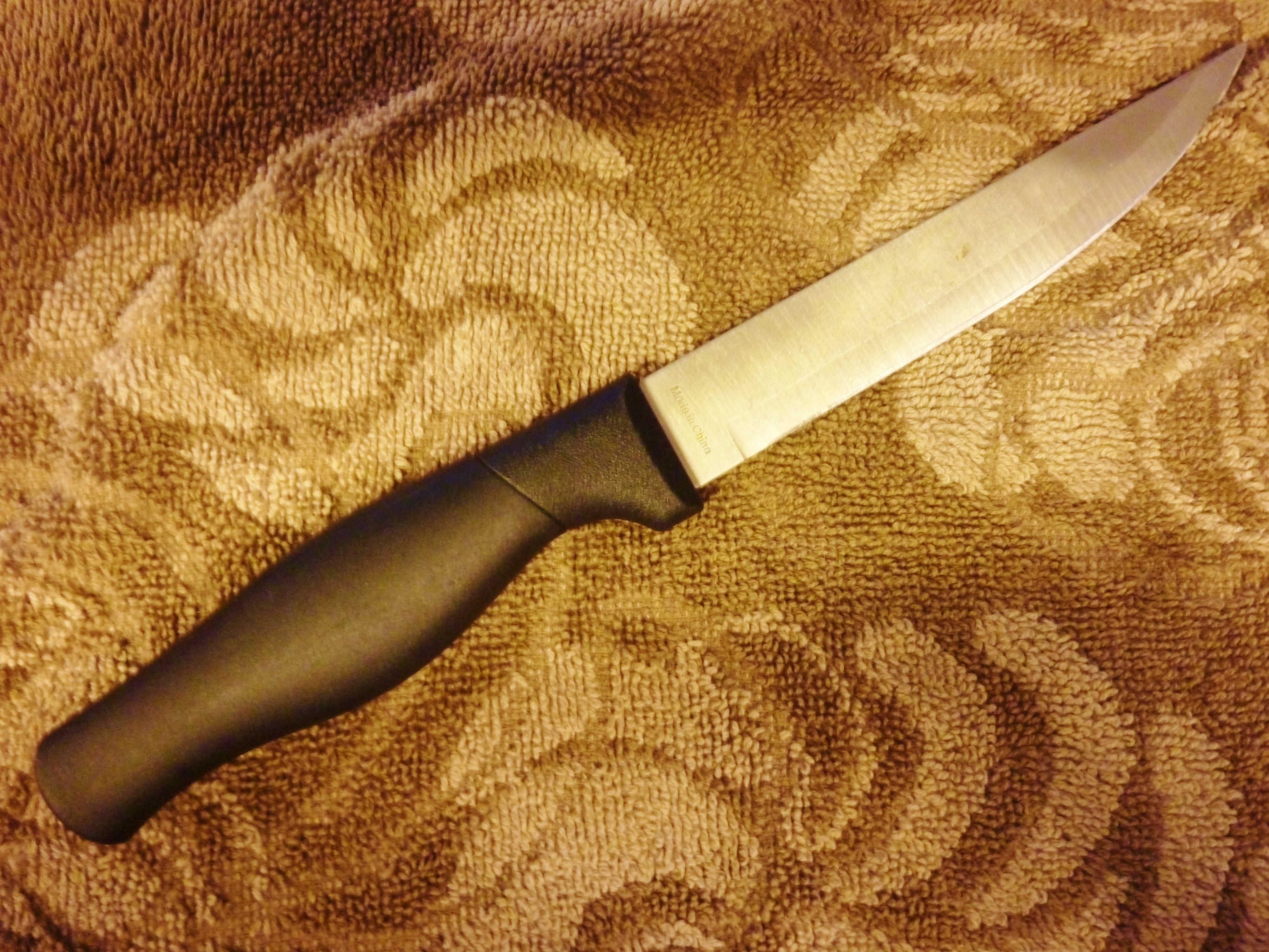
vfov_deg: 54.9
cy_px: 476
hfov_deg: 69.4
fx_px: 916
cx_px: 634
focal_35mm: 25
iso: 400
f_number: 3.3
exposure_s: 1/4
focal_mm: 4.5
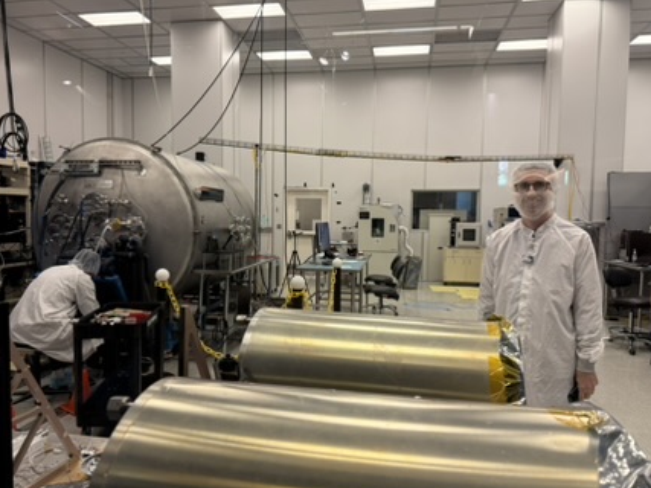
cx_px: 313
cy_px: 247
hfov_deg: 65.3
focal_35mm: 27
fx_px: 508
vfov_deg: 51.3
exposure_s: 1/120
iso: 320
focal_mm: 6.76
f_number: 1.78
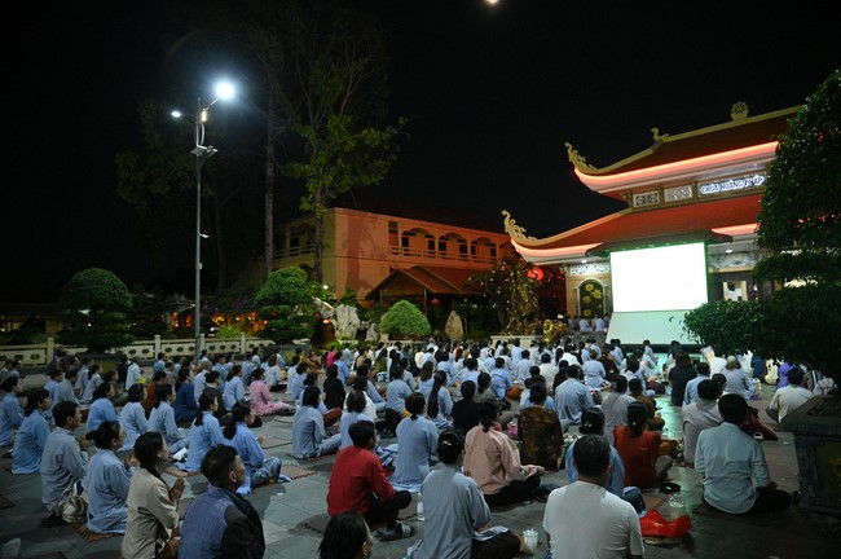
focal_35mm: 24
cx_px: 420
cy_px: 280
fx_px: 560
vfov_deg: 53.0
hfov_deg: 73.8
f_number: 4
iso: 12800
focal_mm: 24
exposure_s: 1/250
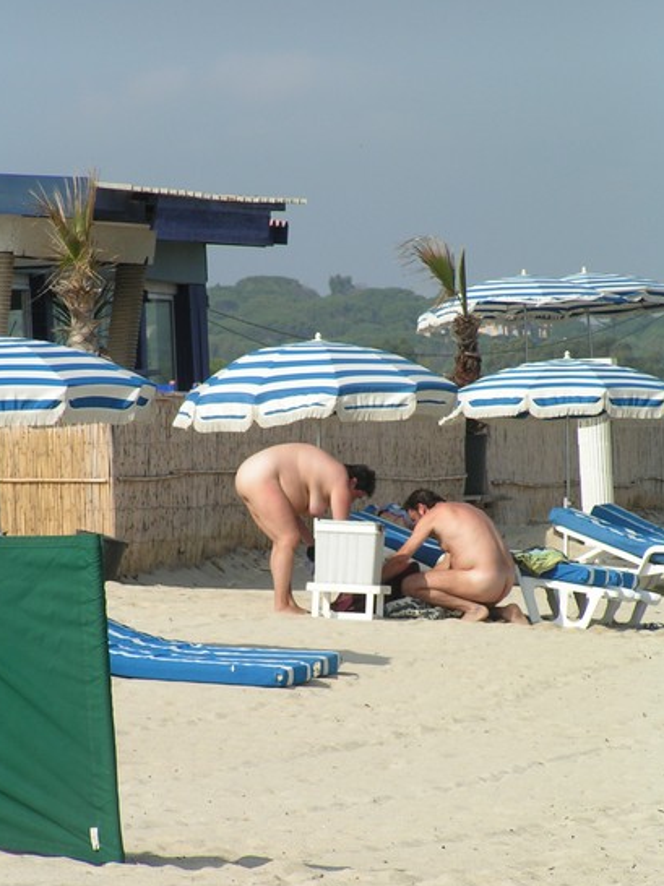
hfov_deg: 5.1
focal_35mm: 291
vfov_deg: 6.8
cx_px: 330
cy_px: 481
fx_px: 7448
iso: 50
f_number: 5.6
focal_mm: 39.6
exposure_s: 1/640
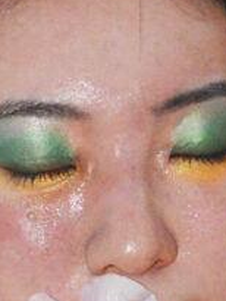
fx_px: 2626
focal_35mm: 302
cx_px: 136
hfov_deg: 4.9
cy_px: 242
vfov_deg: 6.5
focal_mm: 42
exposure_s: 1/60
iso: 3200
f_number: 5.3
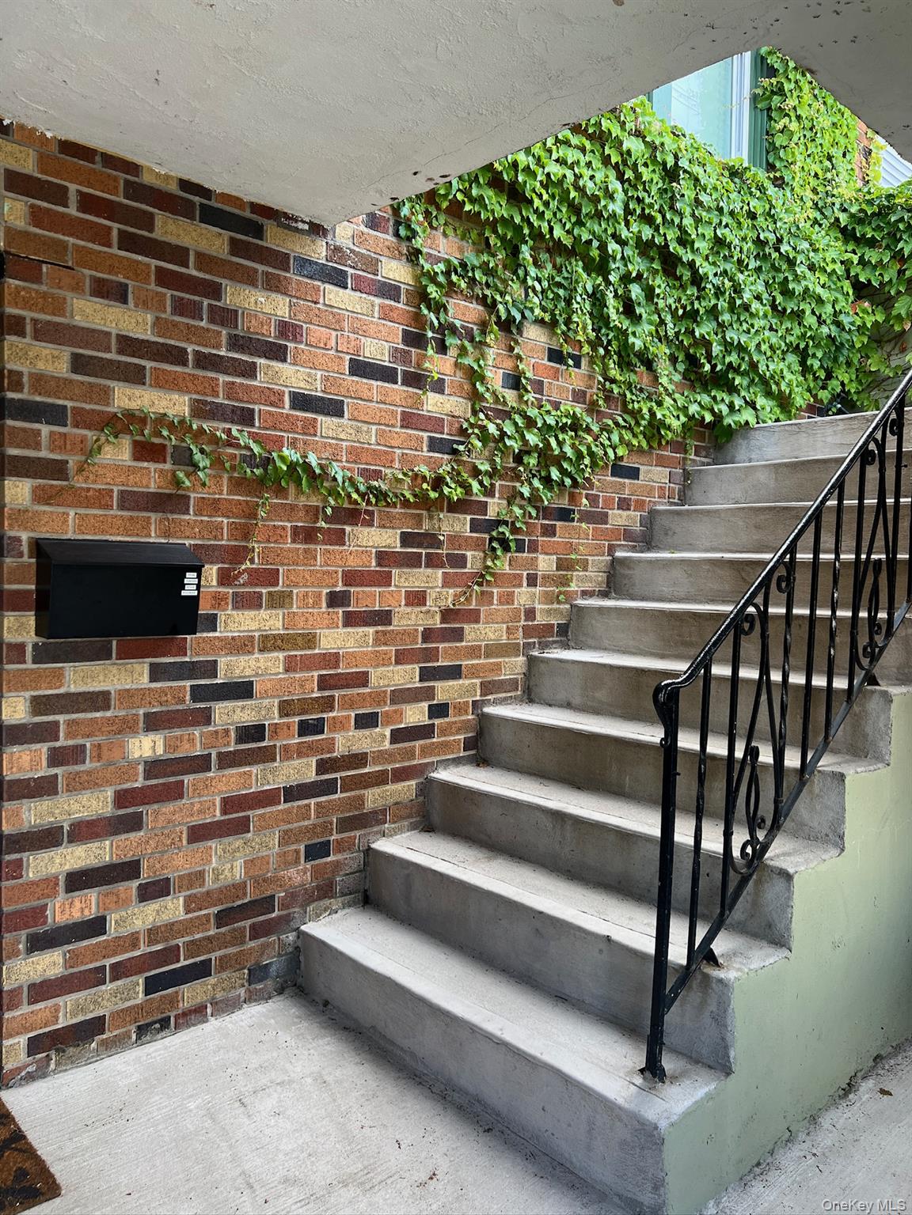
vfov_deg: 67.3
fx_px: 913
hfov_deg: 53.1
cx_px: 456
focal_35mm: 26
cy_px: 608
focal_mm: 5.7
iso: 40
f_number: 1.5
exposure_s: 1/156
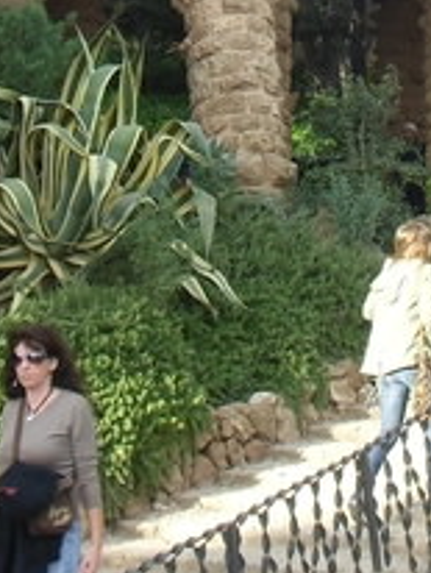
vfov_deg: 20.1
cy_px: 67
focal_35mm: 96
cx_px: 325
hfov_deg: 15.4
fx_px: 1590
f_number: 3.2
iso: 64
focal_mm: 4.43
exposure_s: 1/125
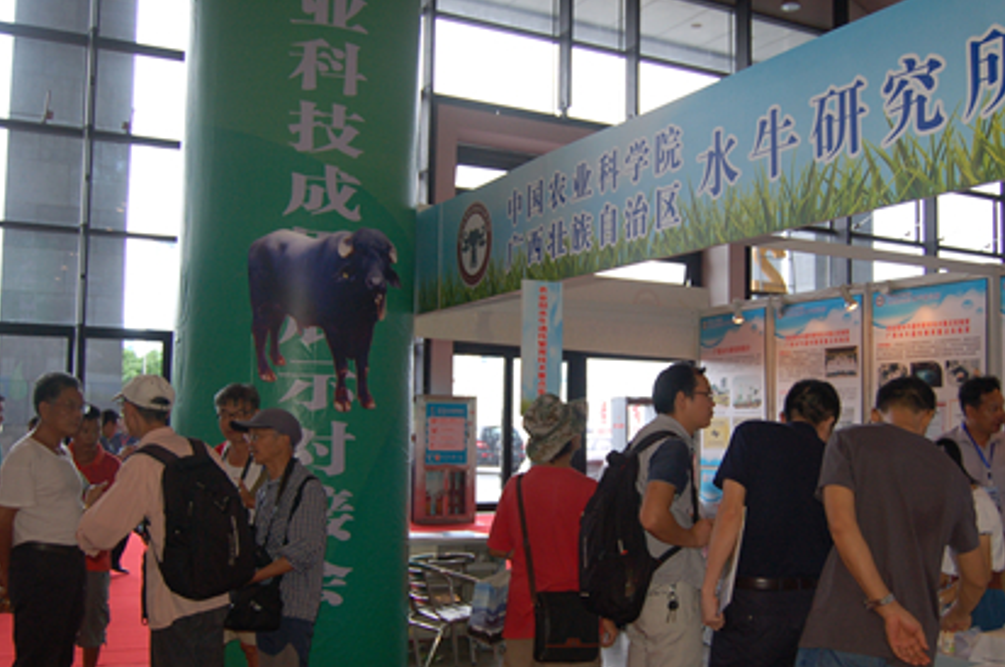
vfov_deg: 33.3
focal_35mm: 40
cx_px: 572
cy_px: 358
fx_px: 1115
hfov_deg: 48.4
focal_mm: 22
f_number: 3.8
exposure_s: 1/320
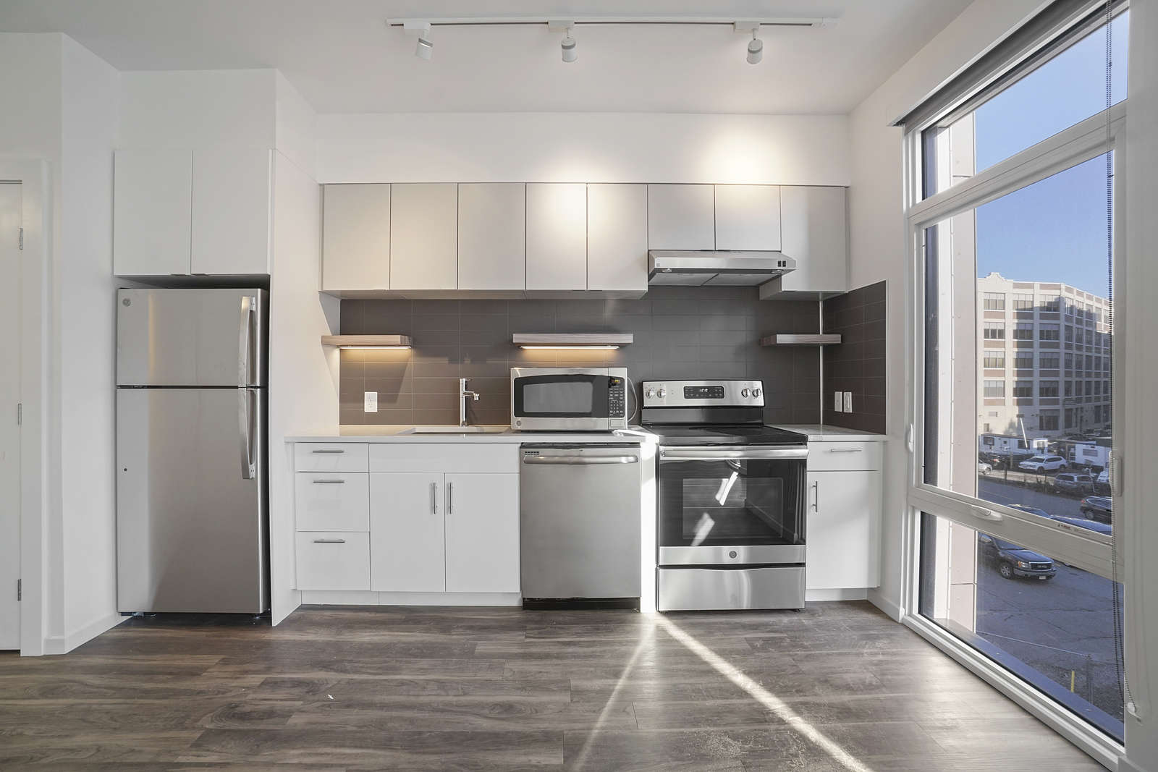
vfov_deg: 77.3
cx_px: 579
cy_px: 386
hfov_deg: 100.4
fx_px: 483
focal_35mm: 15
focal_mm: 10
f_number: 11
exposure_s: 1/8
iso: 500
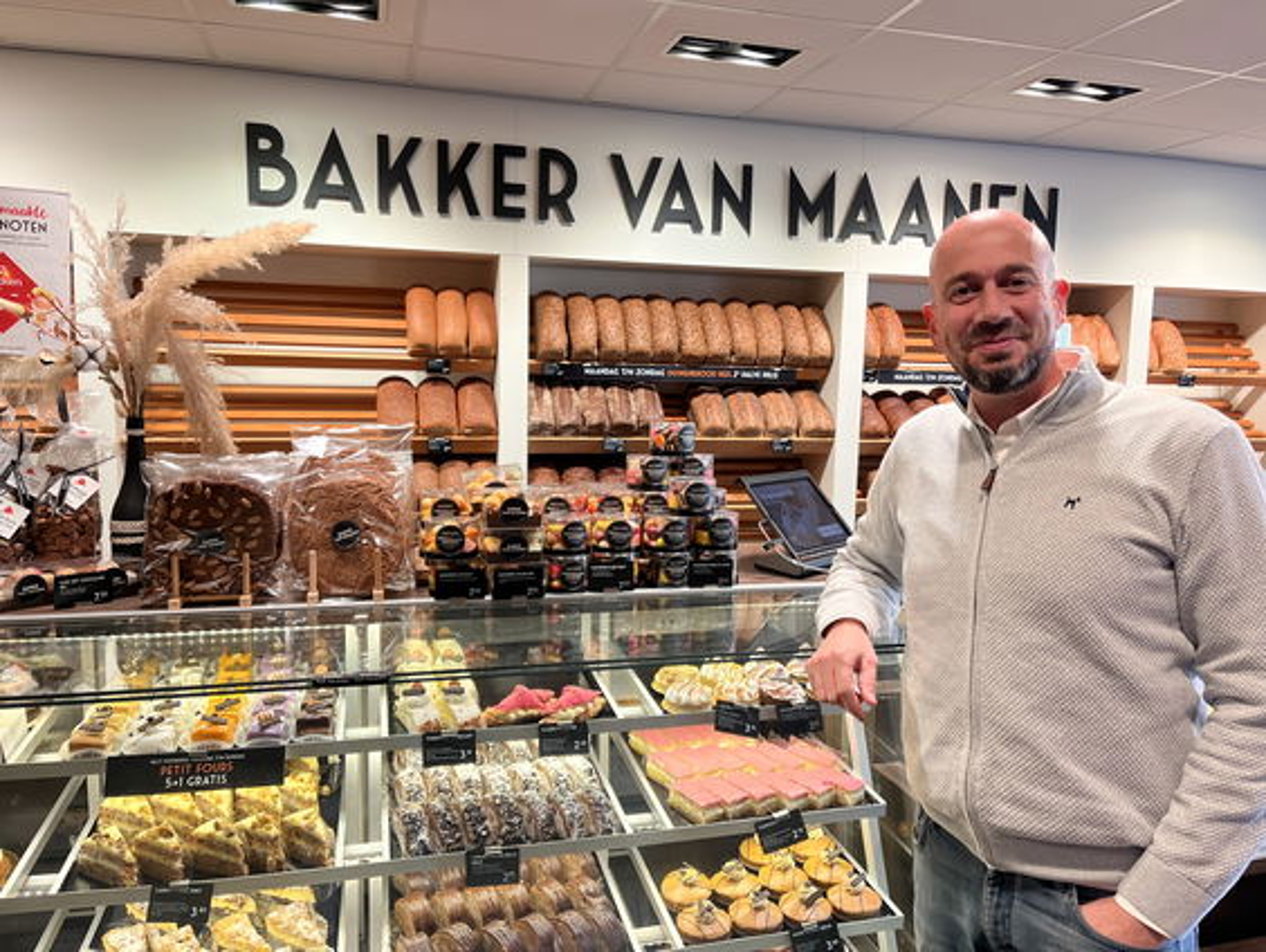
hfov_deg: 67.3
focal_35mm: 26
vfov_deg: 53.1
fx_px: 952
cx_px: 633
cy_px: 476
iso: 80
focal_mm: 5.1
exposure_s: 1/100
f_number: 1.6
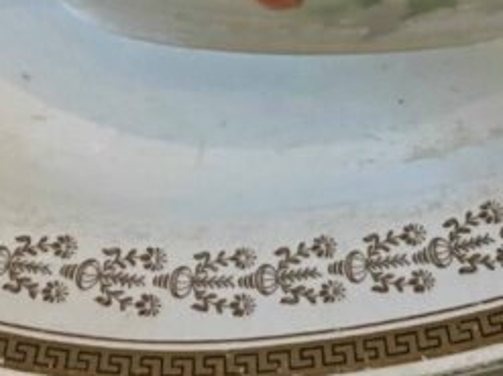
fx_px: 1569
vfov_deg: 13.5
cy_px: -6
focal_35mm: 108
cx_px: 324
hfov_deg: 18.2
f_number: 1.5
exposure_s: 1/40
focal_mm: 5.7
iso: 500
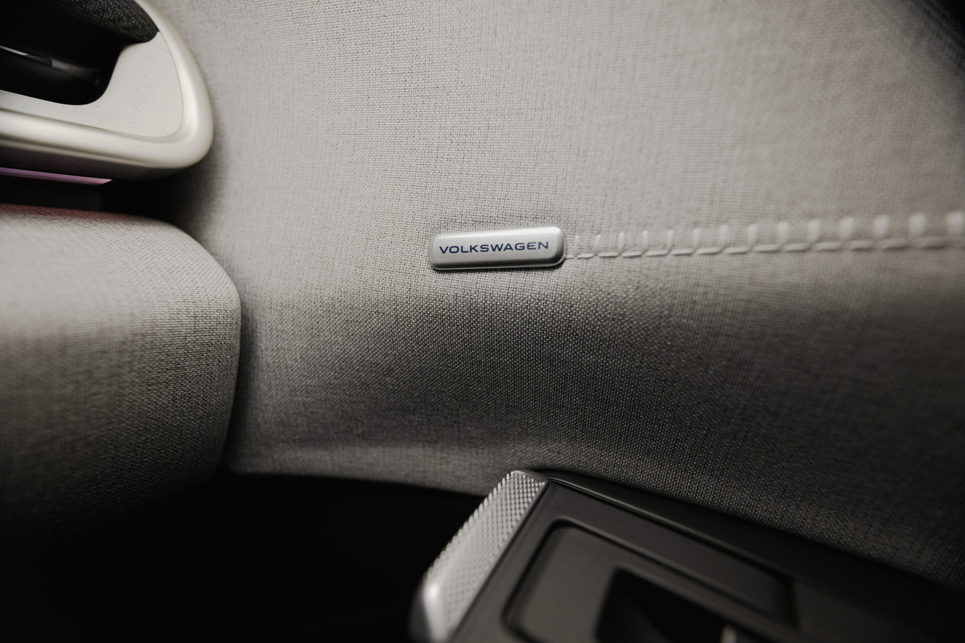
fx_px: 402
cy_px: 308
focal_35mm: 15
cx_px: 487
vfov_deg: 77.3
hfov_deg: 100.4
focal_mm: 14
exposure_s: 1/320
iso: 800
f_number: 2.8
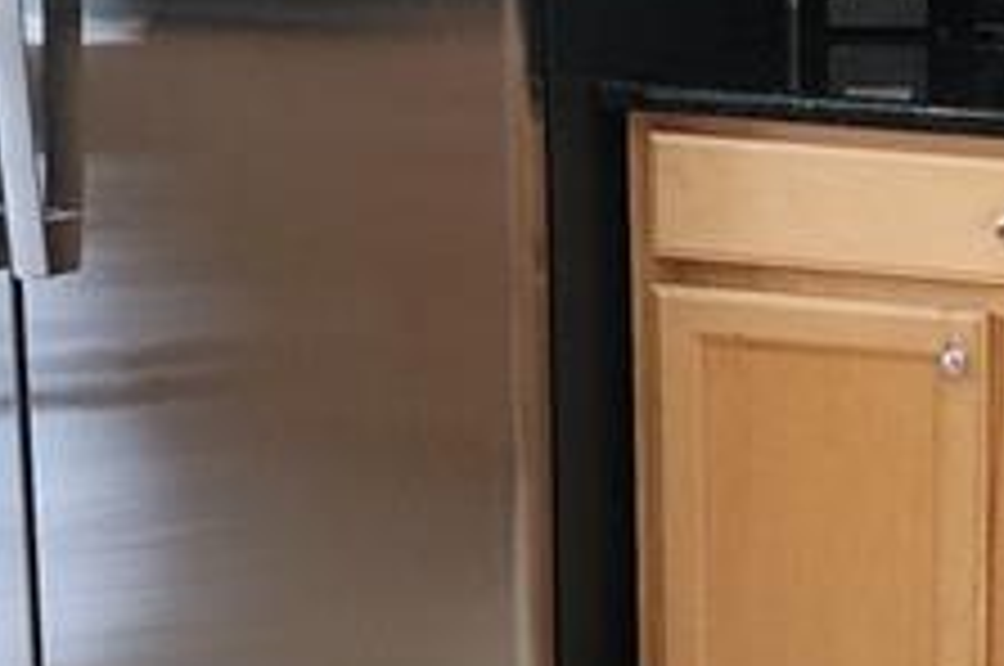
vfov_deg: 10.6
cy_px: 477
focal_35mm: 129
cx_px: 1445
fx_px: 3592
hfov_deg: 14.9
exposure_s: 1/120
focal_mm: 6.4
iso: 500
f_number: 1.8
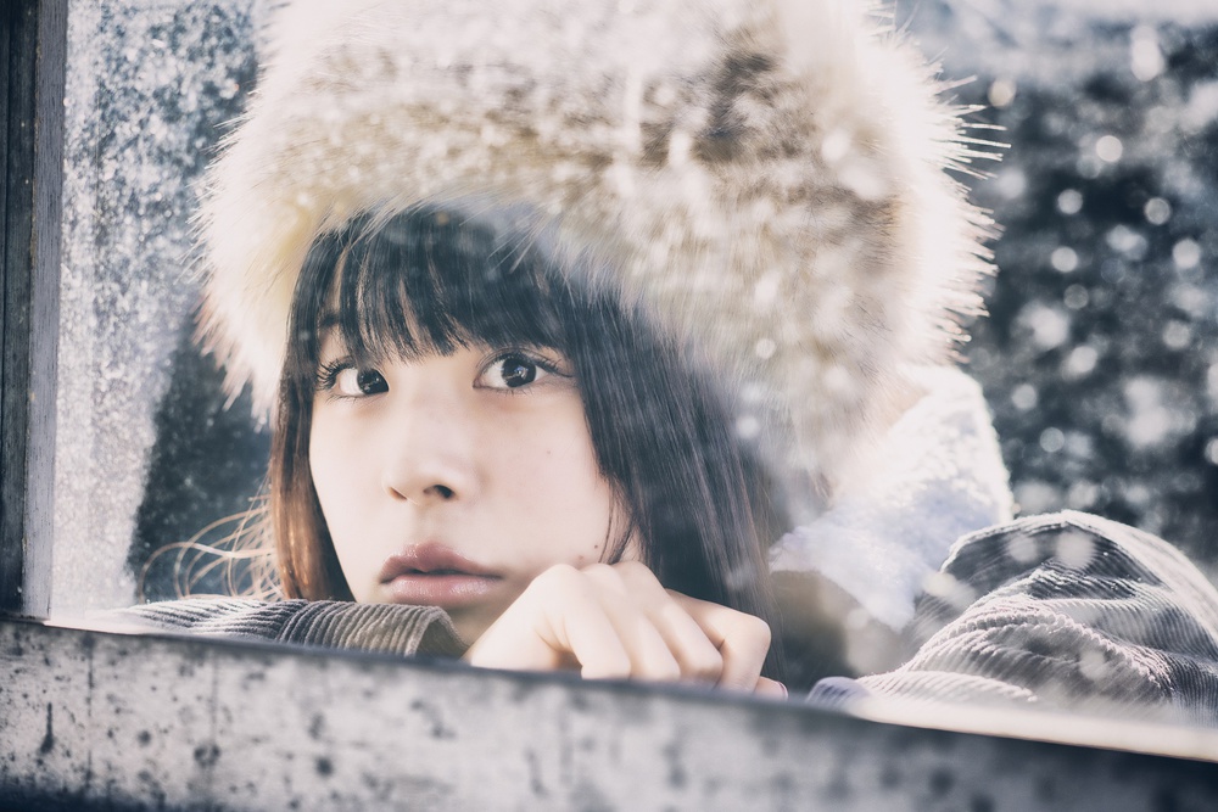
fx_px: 4568
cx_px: 609
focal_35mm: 135
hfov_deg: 15.2
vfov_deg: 10.2
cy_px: 406
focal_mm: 135
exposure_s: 1/320
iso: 100
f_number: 4
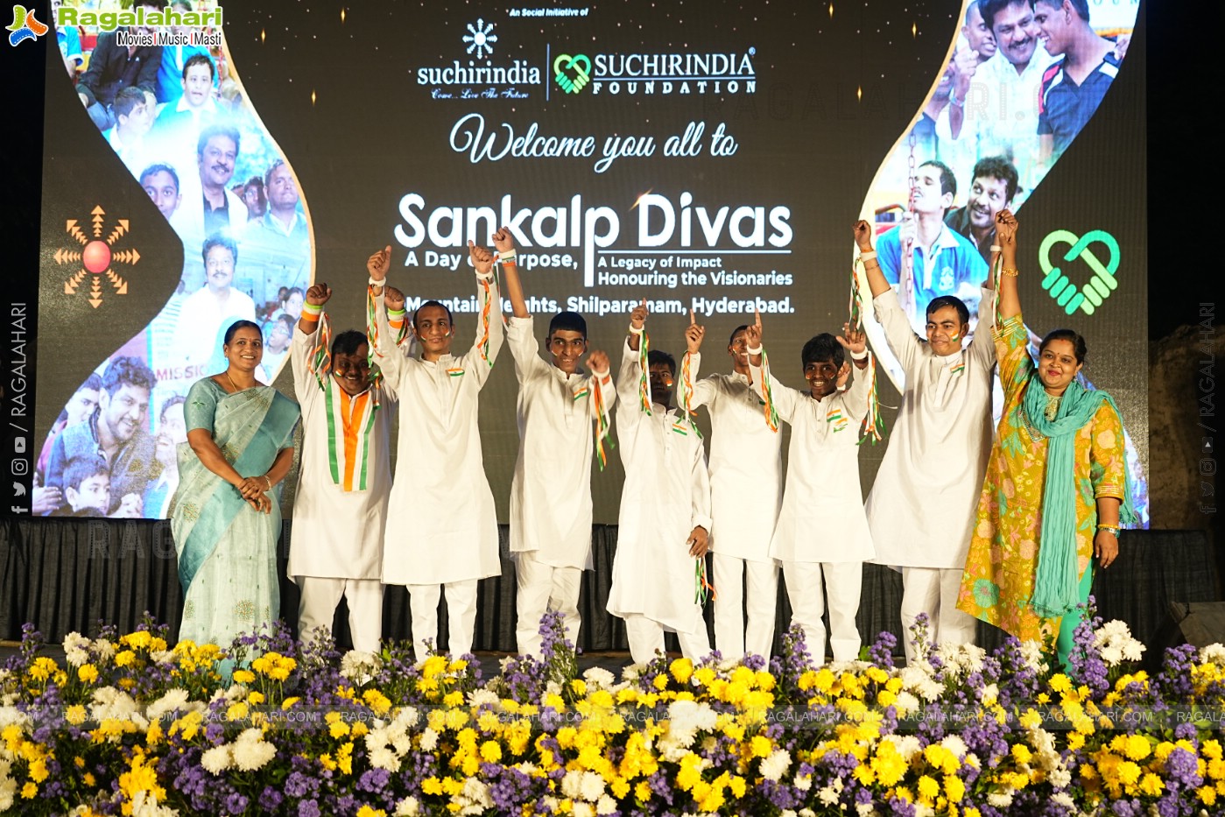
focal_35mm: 57
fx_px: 1940
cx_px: 612
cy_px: 408
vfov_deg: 23.8
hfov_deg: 35.1
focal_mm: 57
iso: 640
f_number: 4
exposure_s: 1/200
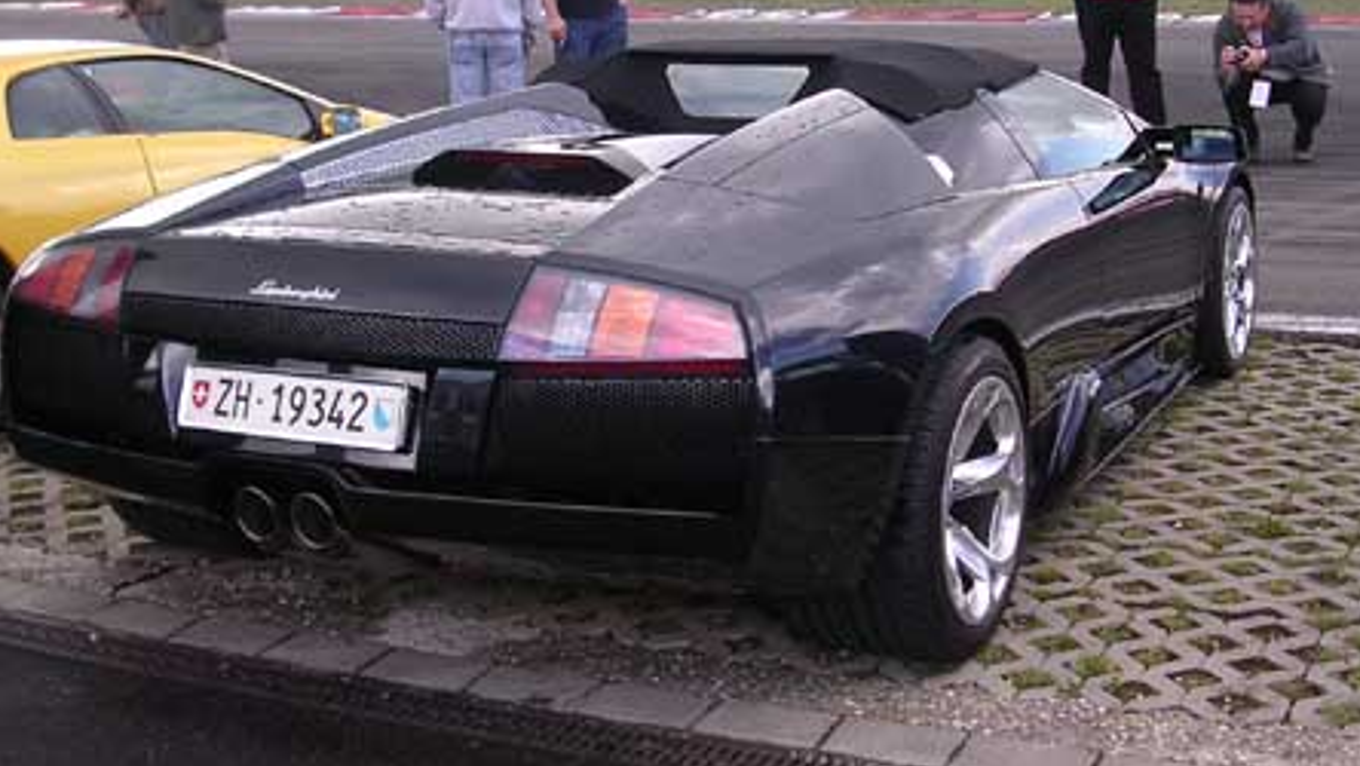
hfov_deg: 37.2
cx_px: 720
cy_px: 288
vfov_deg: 21.4
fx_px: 2020
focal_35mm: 56
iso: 100
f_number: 2.8
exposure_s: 1/253
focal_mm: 5.8
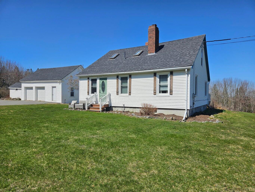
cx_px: 128
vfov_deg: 58.9
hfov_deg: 73.9
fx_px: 169
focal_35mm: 23
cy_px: 96
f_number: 1.8
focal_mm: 5.4
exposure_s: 1/3637
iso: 25
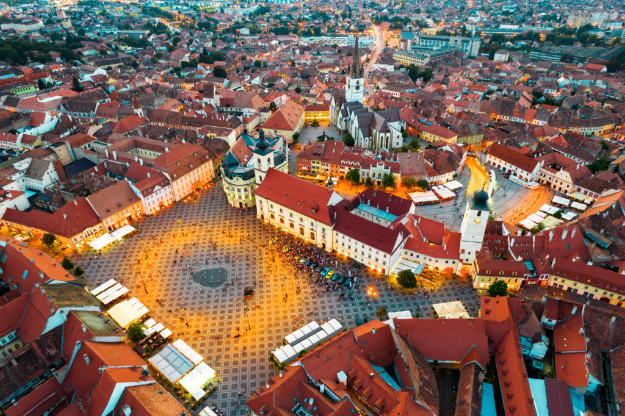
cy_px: 208
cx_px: 312
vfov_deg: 57.2
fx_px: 382
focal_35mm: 22
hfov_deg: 78.6
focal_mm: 8.38
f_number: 2.8
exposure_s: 1/6
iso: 200
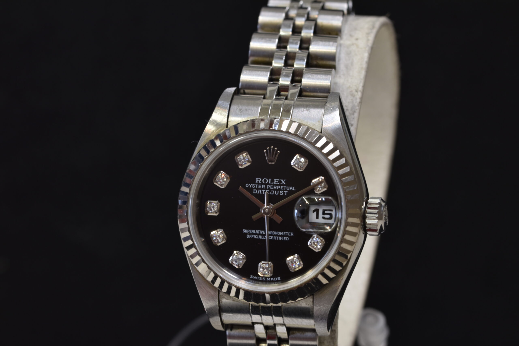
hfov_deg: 15.2
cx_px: 260
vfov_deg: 10.2
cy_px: 173
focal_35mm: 135
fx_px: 1946
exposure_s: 1/4
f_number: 13
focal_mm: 90
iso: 100
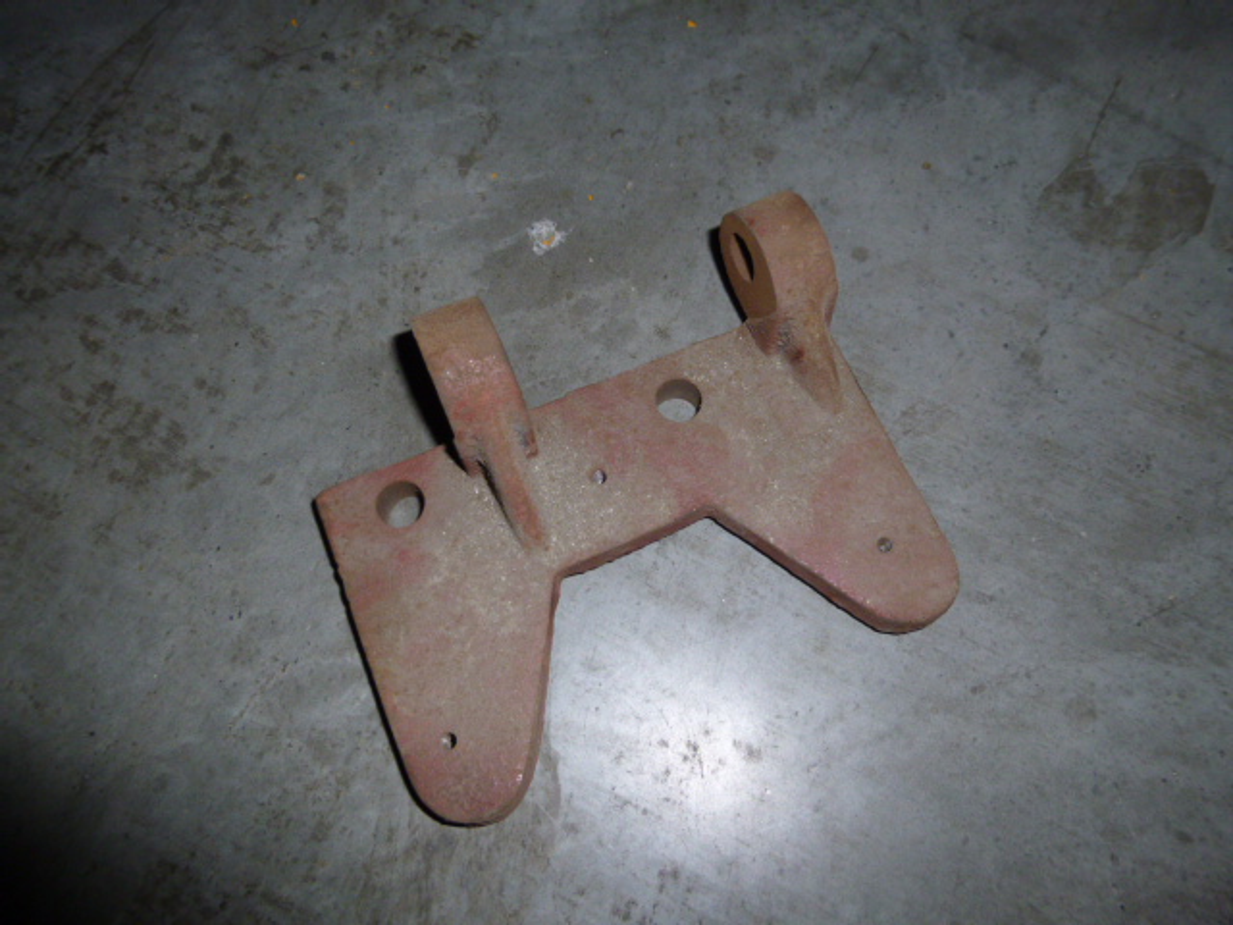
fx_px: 890
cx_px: 616
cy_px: 462
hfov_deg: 69.4
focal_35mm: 25
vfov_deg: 54.9
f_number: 3.1
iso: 100
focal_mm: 4.5
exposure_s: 1/60
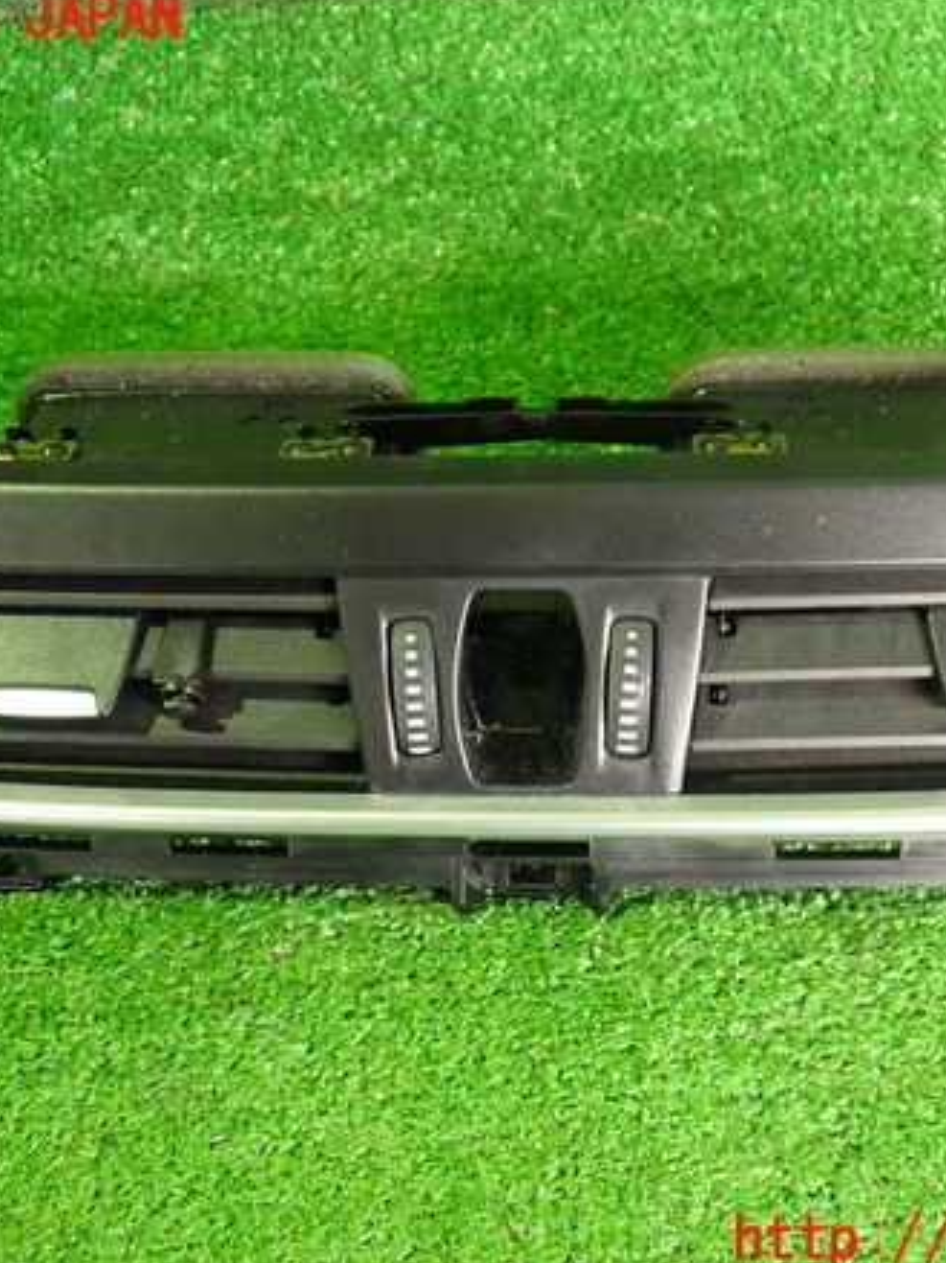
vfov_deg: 45.8
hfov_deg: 35.1
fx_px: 1495
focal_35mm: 41
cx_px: 520
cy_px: 630
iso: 800
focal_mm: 5.4
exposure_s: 1/25
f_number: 2.3
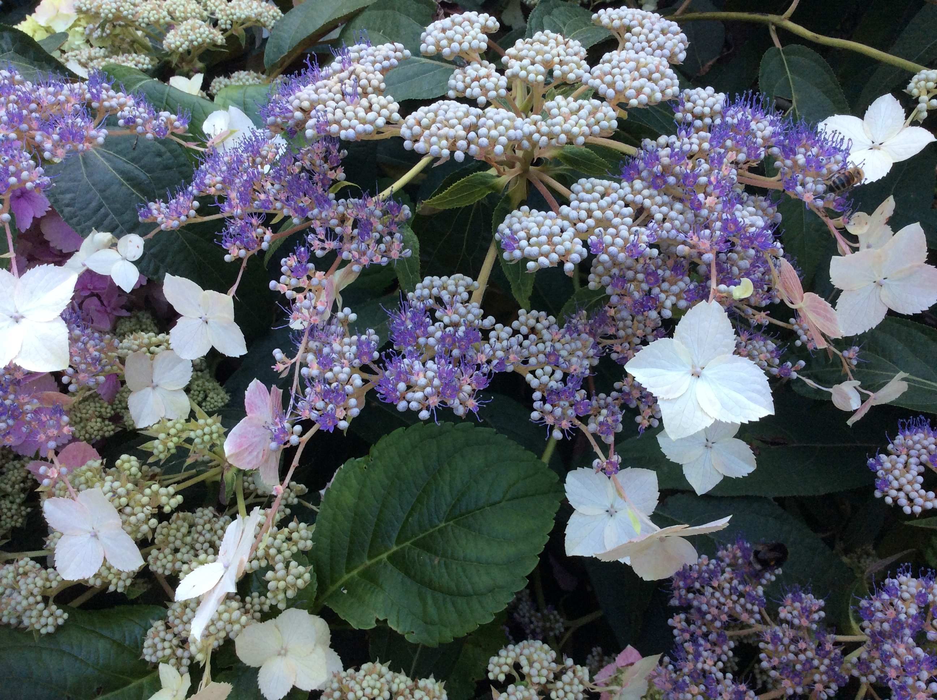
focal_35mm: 32
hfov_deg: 56.9
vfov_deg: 44.1
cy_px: 350
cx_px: 468
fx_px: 865
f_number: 2.4
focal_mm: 3.3
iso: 50
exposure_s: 1/120
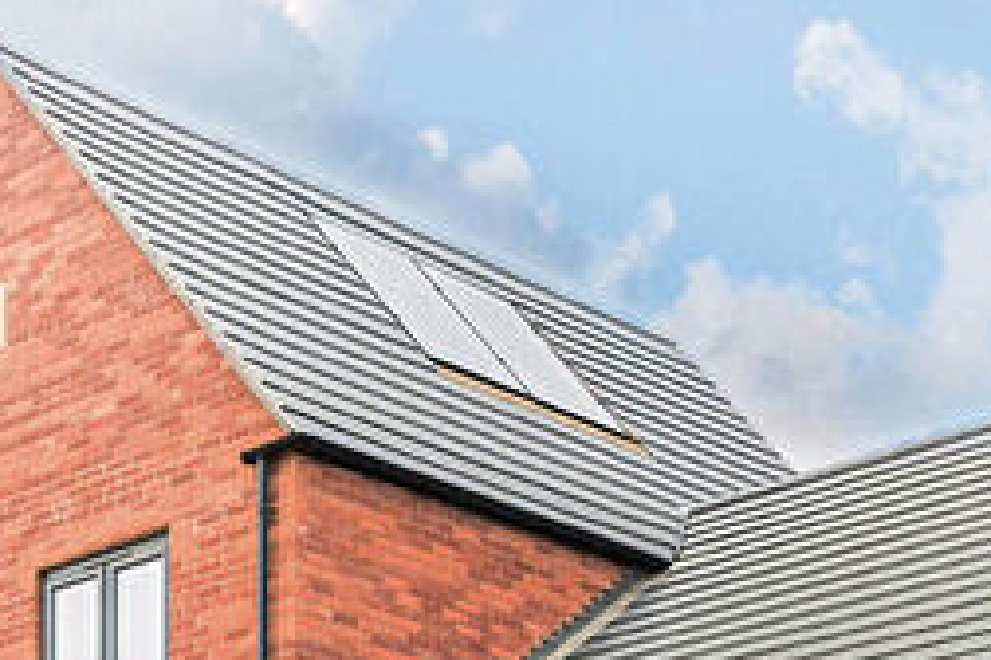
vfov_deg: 13.2
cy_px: 882
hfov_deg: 19.9
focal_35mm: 100
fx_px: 2753
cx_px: 31
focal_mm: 24
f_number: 8
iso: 400
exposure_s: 1/400
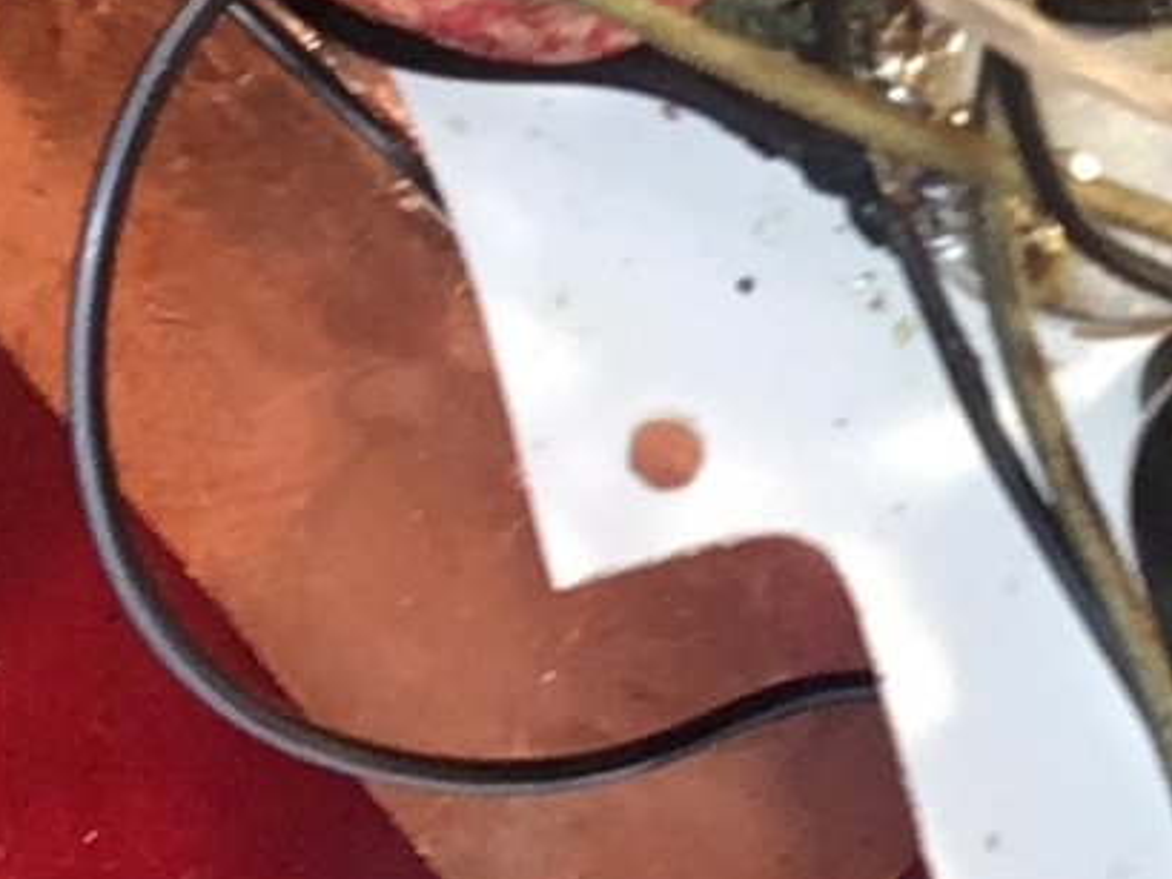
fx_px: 3082
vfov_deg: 15.6
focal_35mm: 91
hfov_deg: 21.4
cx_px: 831
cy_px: -218
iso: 160
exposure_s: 1/30
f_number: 2.4
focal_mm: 2.15
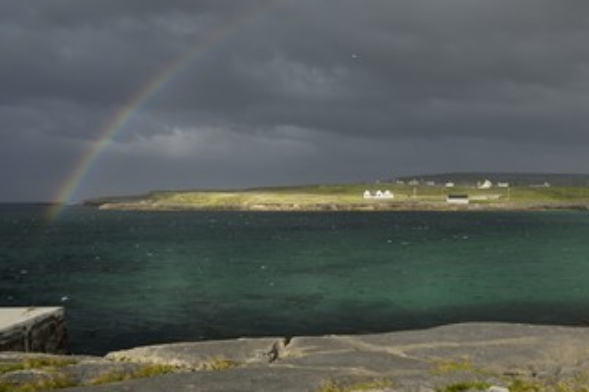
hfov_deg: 55.6
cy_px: 192
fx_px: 550
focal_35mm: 34
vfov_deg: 39.2
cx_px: 372
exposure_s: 1/250
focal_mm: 17
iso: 100
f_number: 5
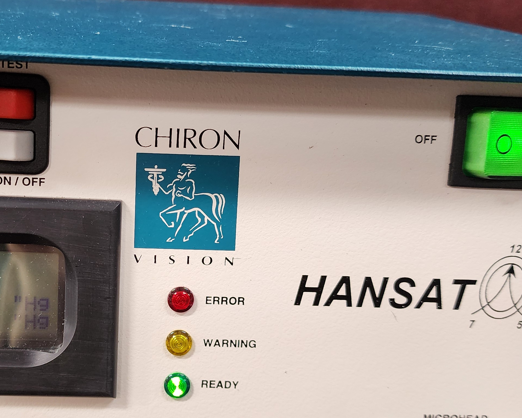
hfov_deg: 39.0
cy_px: 249
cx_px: 169
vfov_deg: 32.0
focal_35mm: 47
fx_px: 726
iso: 400
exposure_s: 1/120
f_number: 1.8
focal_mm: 6.4
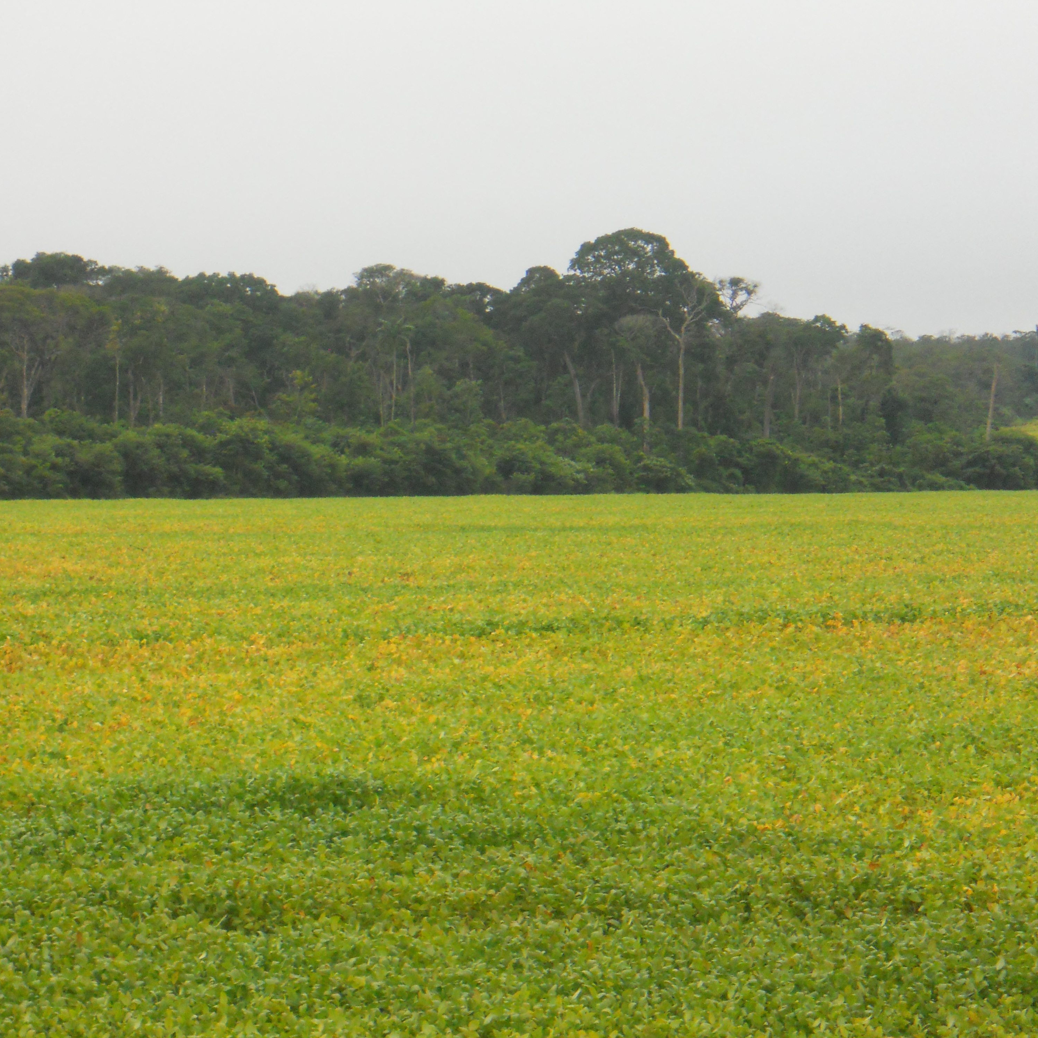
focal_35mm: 166
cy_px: 519
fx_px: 5632
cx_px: 461
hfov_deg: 10.5
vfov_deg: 10.5
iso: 400
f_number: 6.6
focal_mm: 25
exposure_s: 1/250
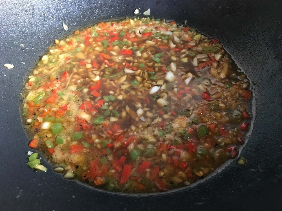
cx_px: 141
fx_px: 236
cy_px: 106
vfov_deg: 48.2
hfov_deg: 61.7
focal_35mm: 29
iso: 250
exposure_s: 1/17
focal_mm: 4.15
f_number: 2.2
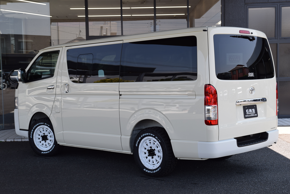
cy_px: 97
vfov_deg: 23.8
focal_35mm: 57
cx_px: 145
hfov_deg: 35.0
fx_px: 460
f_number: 8
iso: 220
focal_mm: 38
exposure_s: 1/250
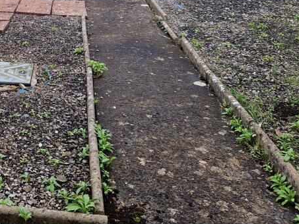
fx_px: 449
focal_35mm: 52
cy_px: -20
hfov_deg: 34.0
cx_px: 9
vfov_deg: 26.0
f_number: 1.8
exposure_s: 1/180
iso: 50
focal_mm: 5.4
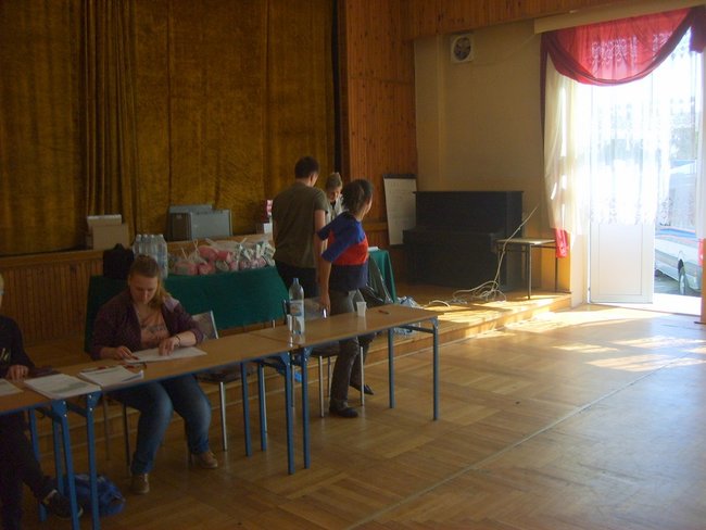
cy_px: 265
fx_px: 714
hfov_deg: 52.6
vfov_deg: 40.7
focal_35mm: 35
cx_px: 353
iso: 50
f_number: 2.8
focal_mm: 5.8
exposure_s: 1/180
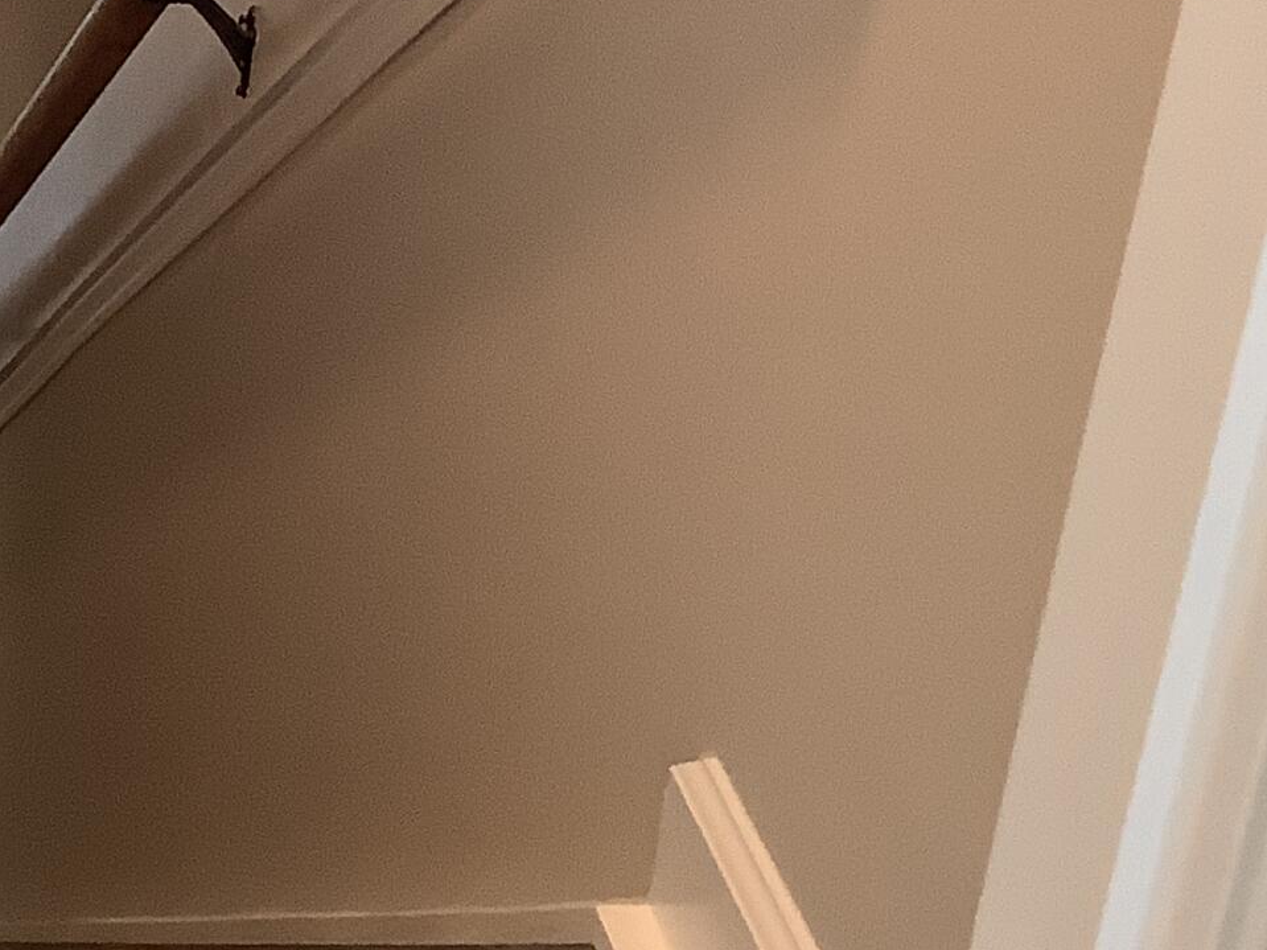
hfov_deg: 18.7
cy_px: -119
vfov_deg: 14.8
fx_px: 3550
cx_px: -408
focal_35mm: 97
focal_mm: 3.3
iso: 160
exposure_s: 1/60
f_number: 2.4
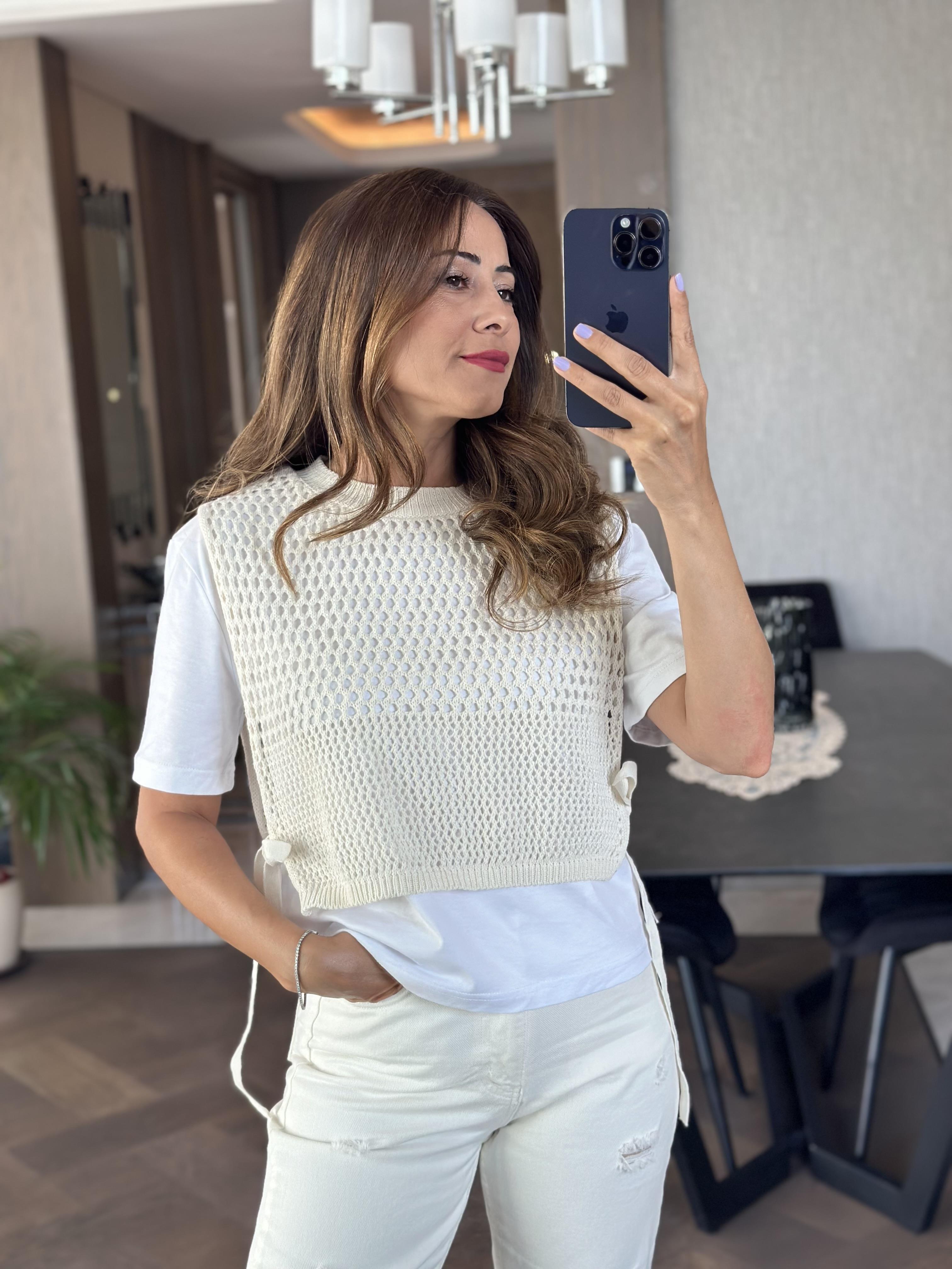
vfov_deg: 39.7
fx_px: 1760
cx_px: 476
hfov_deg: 30.3
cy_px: 634
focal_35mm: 48
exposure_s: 1/154
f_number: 1.78
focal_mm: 6.86
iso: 125
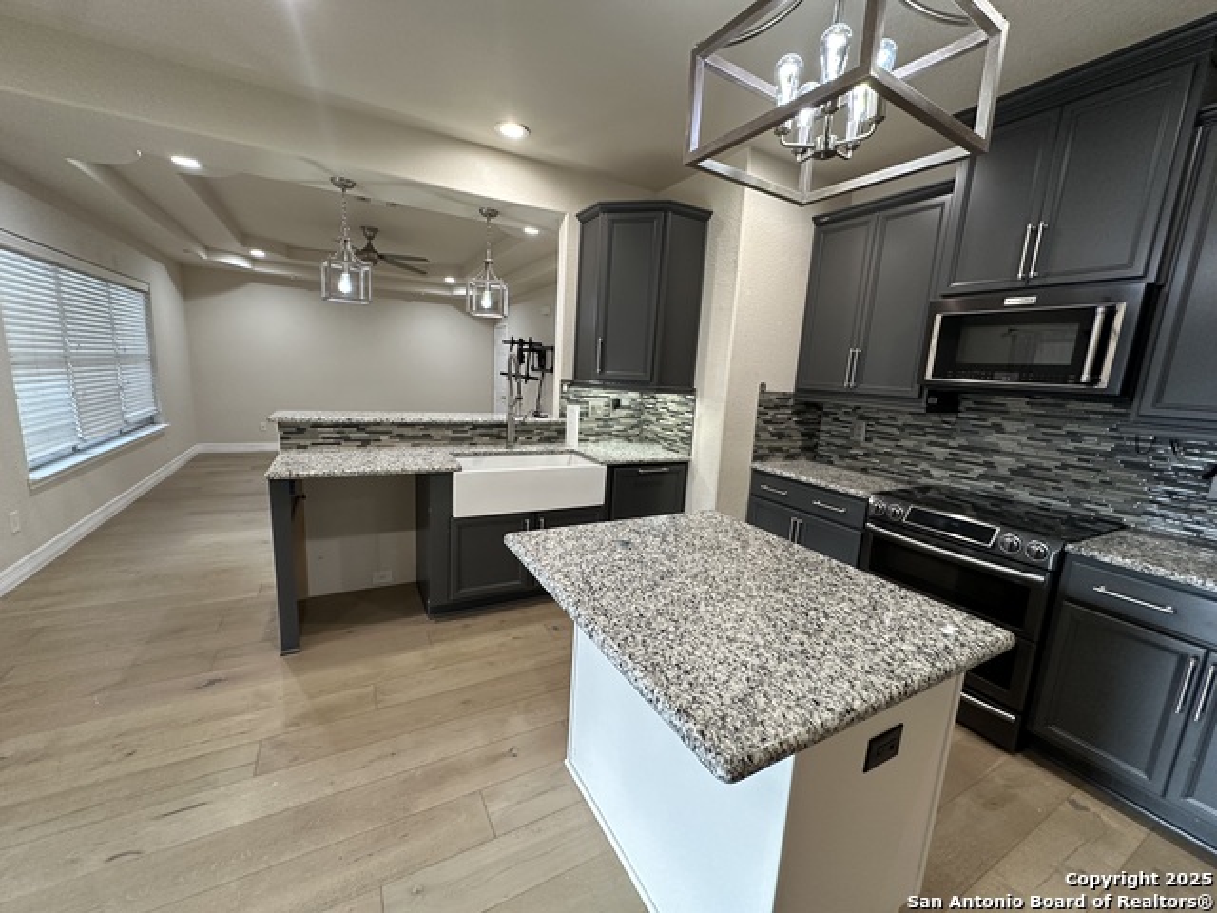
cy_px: 456
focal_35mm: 14
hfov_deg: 102.1
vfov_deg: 85.7
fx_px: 492
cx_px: 608
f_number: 2.2
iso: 250
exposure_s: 1/60
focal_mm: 2.22
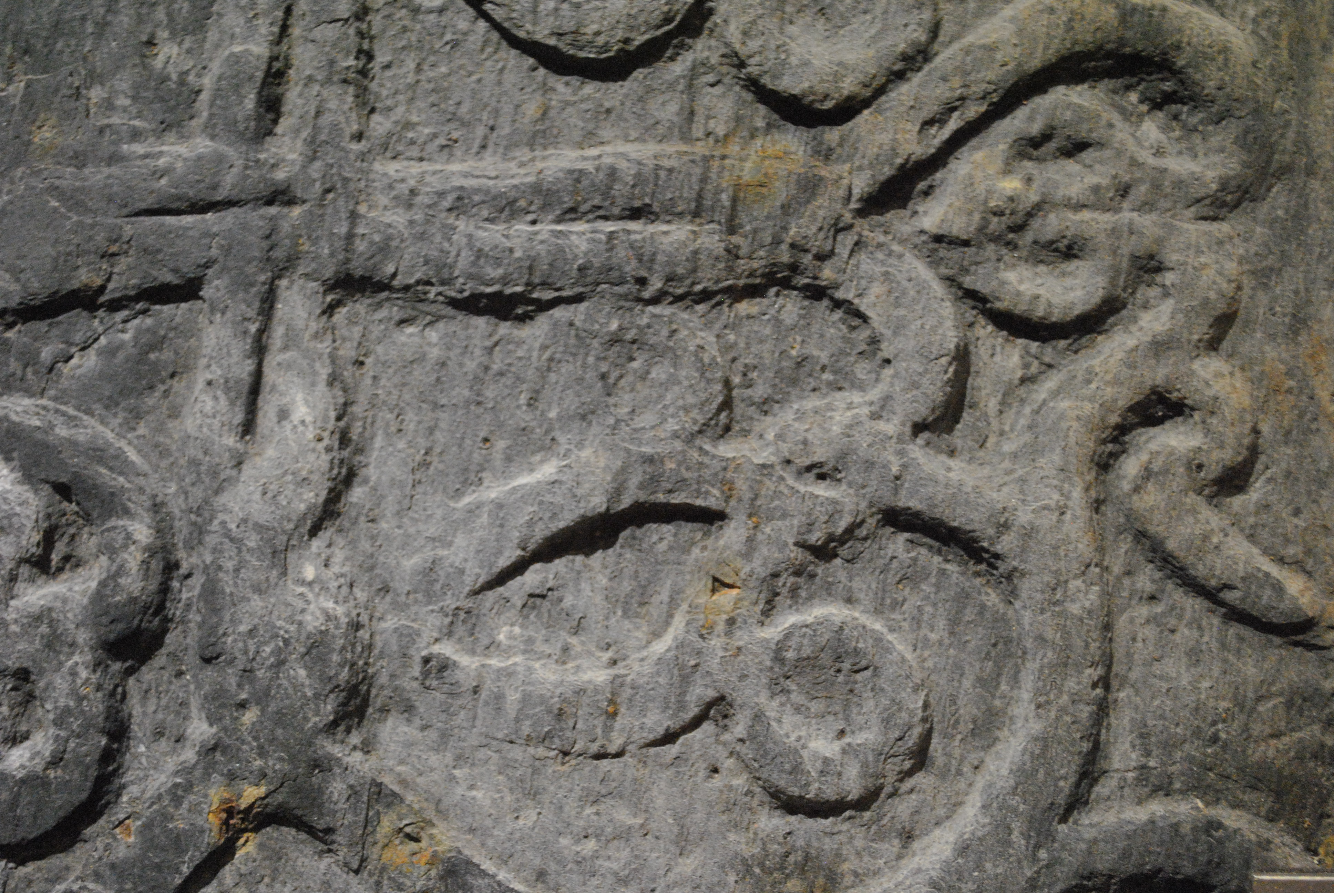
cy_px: 446
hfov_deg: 35.0
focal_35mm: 57
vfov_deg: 23.8
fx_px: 2115
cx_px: 667
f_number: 5
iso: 1600
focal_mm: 38
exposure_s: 1/30
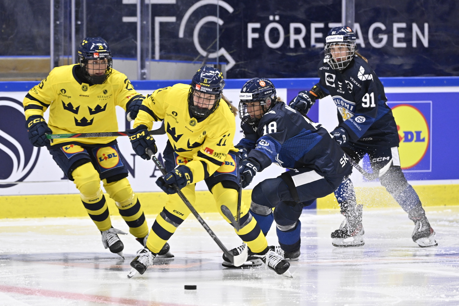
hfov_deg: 8.2
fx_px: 3187
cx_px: 230
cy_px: 153
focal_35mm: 250
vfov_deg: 5.5
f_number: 4
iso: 2500
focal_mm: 250
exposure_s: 1/800
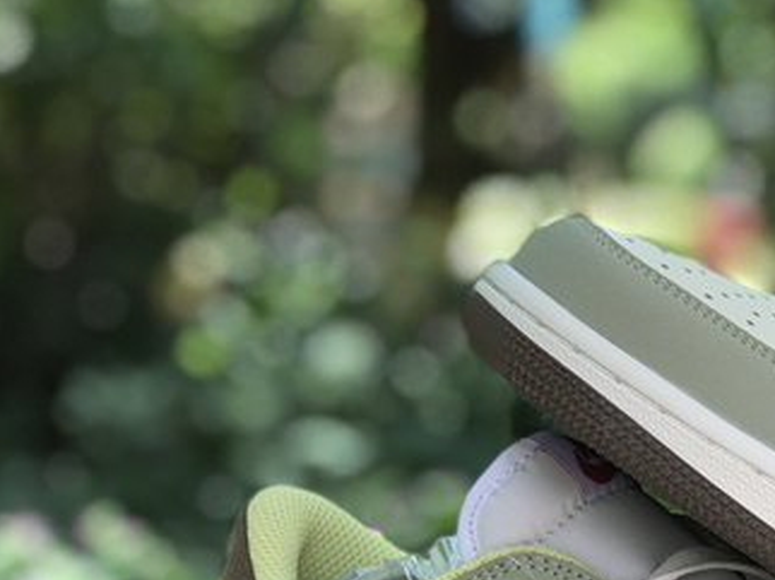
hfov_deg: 14.7
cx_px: 866
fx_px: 2931
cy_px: 644
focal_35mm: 131
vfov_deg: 11.1
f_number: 2.8
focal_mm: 6.6
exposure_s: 1/108
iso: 20
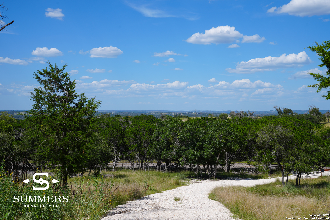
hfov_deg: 44.5
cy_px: 110
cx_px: 165
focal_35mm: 44
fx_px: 403
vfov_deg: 30.5
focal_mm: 44
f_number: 10
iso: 100
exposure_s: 1/200
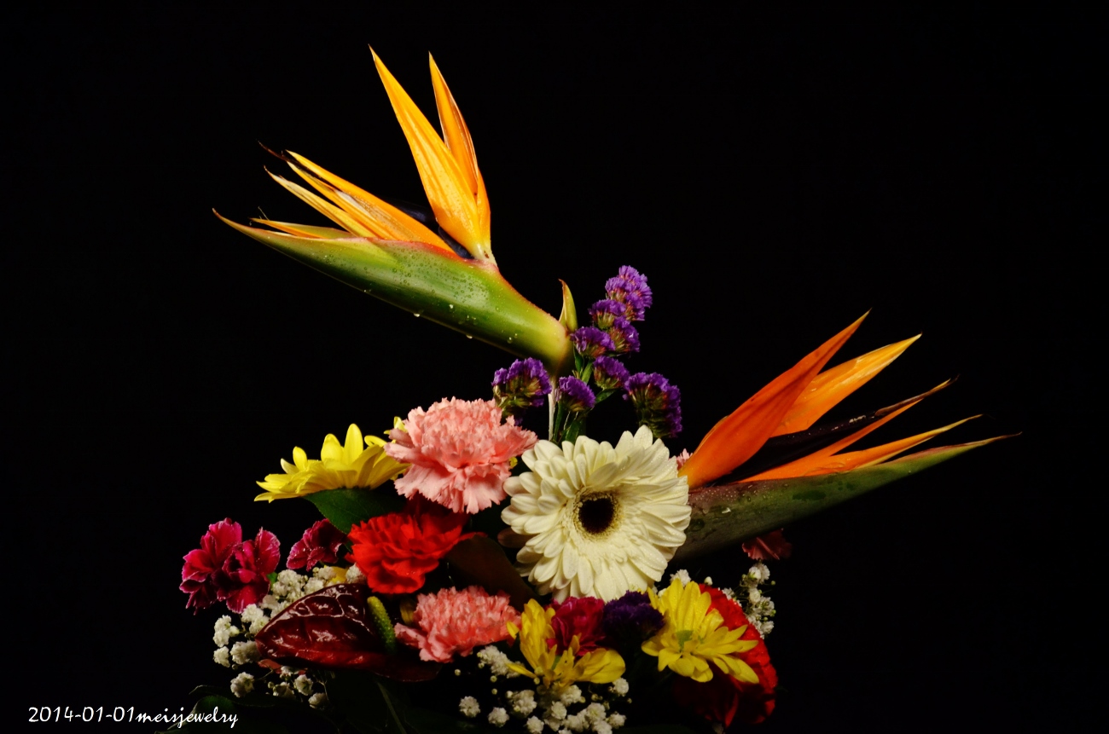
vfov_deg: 8.7
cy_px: 367
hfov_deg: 13.1
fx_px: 4842
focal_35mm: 158
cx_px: 554
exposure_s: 1/125
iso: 1600
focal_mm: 105
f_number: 5.6
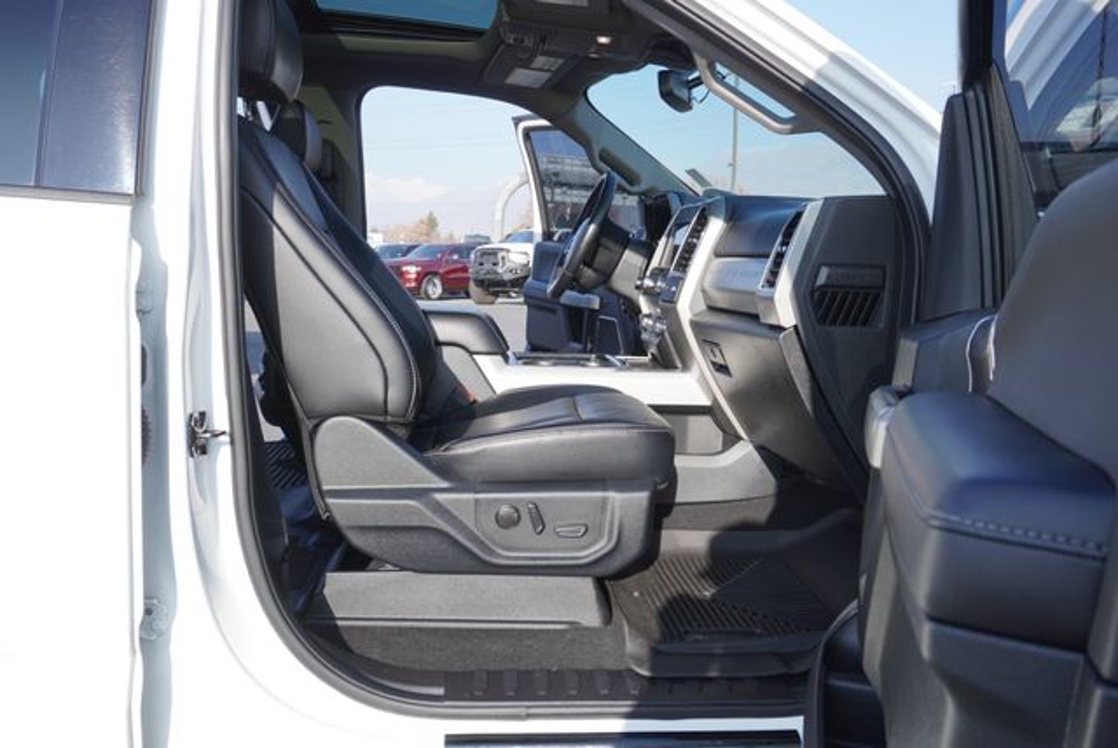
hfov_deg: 61.9
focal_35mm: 30
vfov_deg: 43.7
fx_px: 932
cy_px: 374
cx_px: 559
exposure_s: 1/160
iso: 100
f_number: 6.3
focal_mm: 20
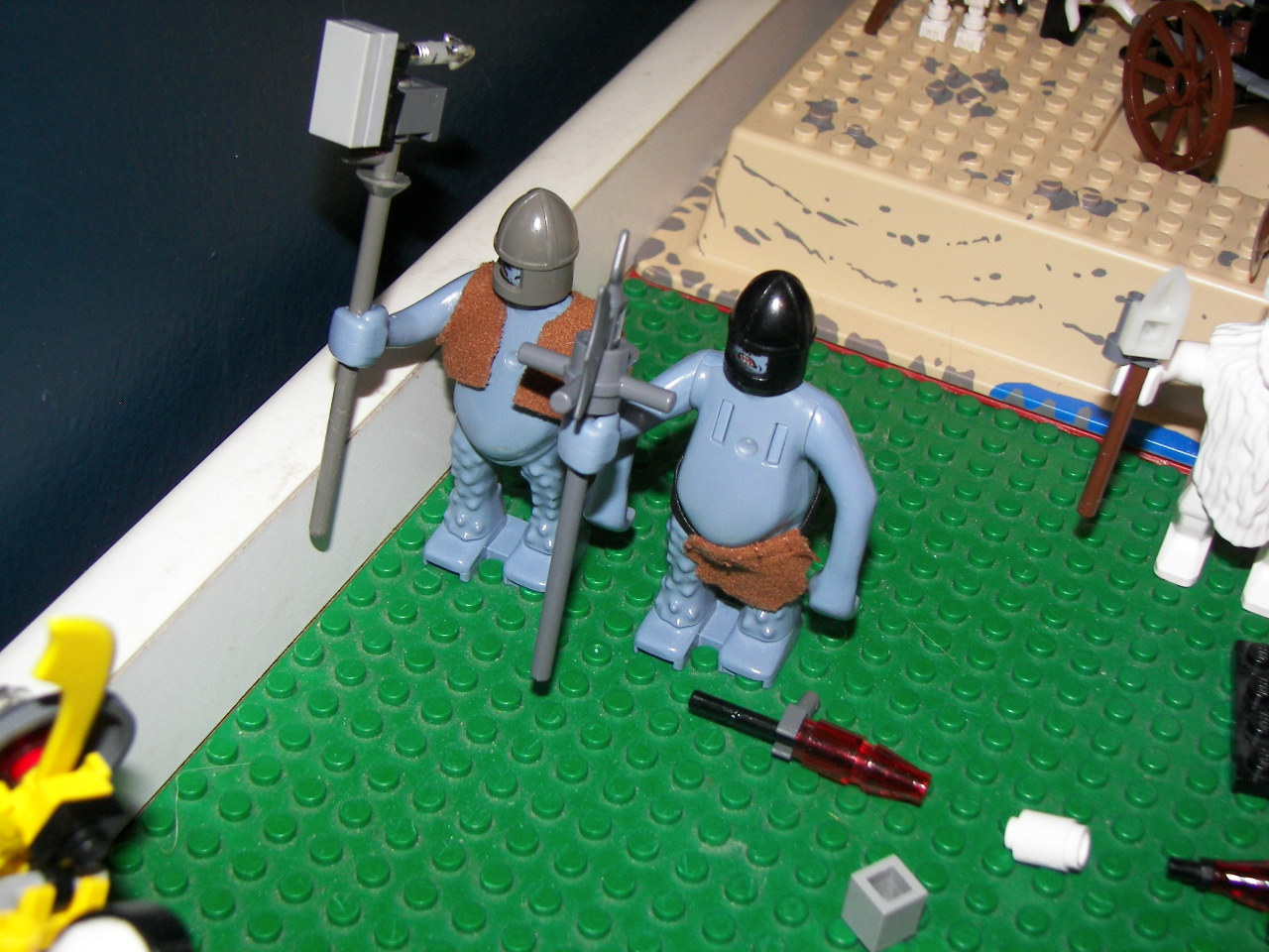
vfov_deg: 27.0
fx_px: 1980
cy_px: 476
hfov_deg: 35.5
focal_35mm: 54
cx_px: 634
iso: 100
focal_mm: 8.9
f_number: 2.8
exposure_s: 1/30
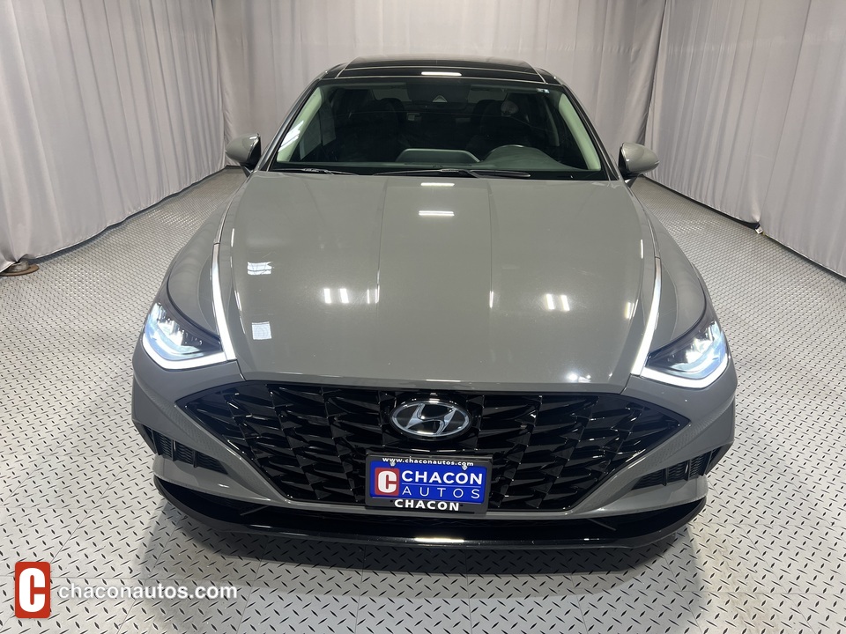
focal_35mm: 26
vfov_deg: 53.1
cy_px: 317
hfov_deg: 67.3
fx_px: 635
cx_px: 423
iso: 80
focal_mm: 5.7
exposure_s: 1/95
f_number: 1.5
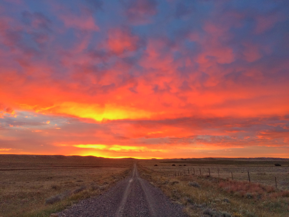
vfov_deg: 48.2
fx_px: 242
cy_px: 108
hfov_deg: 61.7
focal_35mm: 29
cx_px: 144
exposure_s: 1/30
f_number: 2.2
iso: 32
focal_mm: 4.15
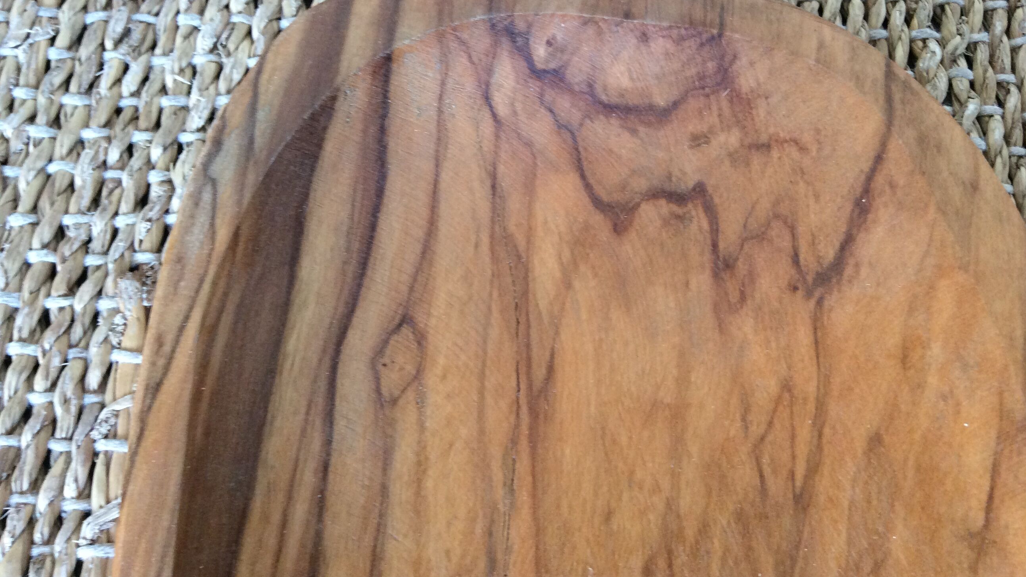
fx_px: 952
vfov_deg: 33.5
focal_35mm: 35
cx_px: 515
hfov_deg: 56.6
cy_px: 200
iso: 100
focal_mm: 3.3
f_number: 2.4
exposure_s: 1/25
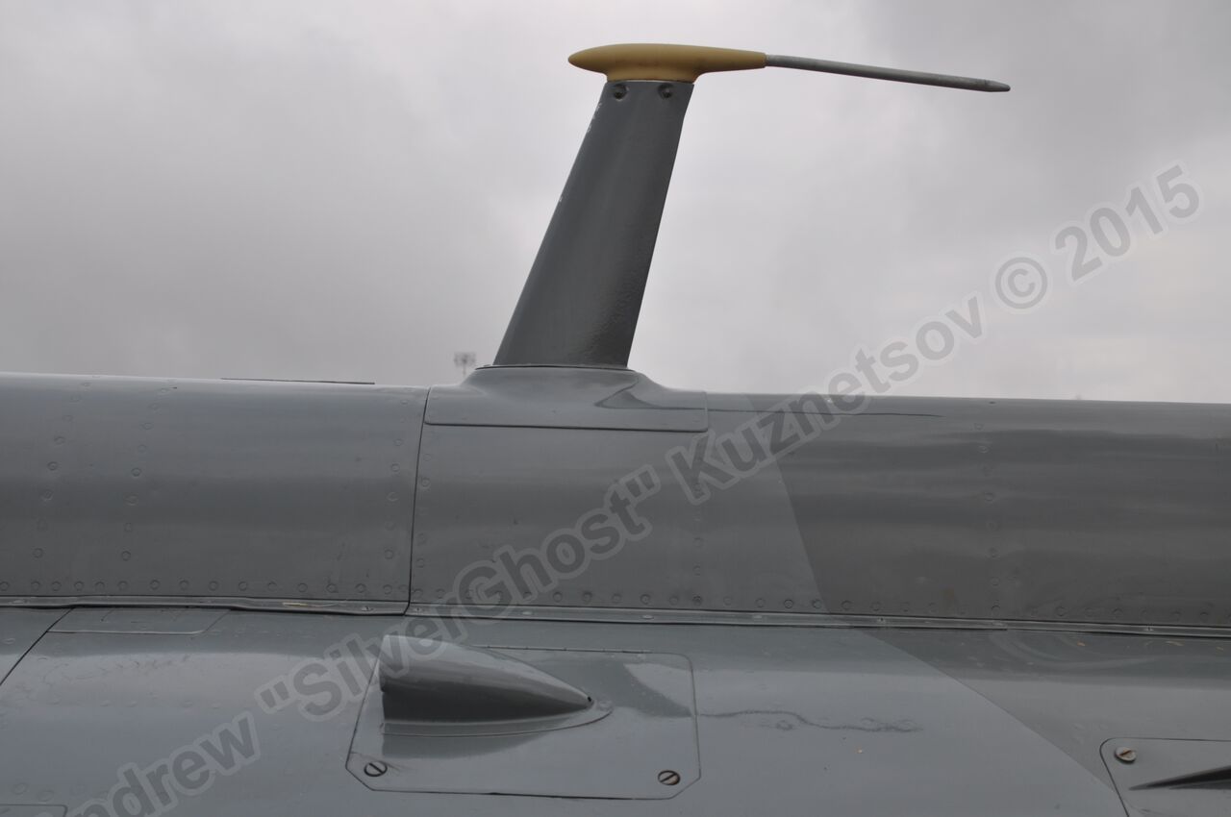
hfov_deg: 49.6
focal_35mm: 39
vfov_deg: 34.1
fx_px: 1332
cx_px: 616
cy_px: 408
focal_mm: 26
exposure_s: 1/125
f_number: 5.6
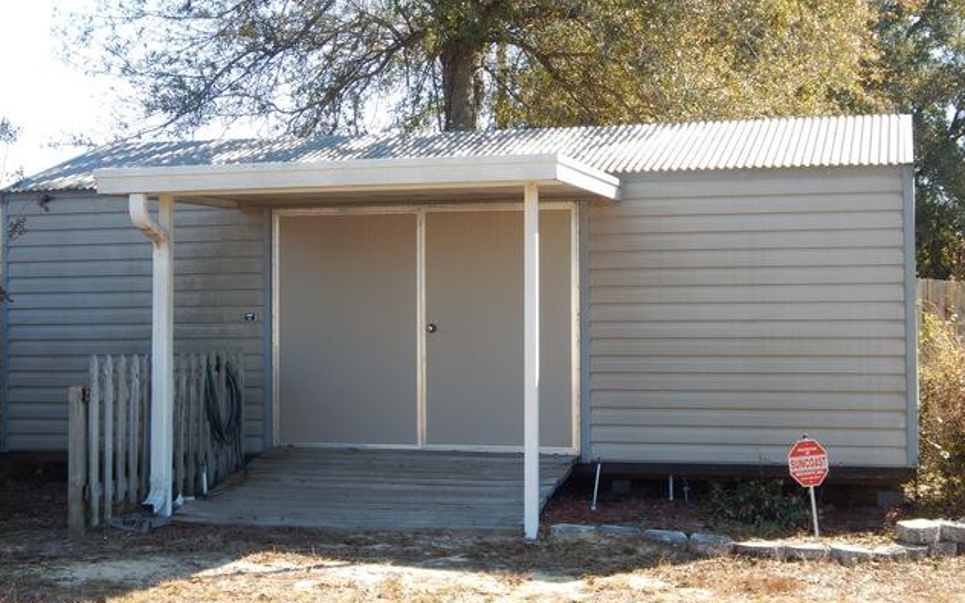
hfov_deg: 35.1
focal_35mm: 58
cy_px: 269
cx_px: 478
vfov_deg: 22.4
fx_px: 1525
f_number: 3.8
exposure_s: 1/320
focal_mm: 9.7
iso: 125
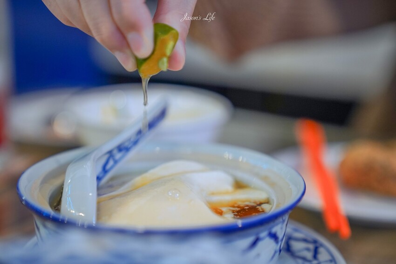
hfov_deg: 28.9
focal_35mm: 70
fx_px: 770
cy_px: 132
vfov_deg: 19.4
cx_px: 198
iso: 1600
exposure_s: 1/80
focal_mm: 70
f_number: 2.8
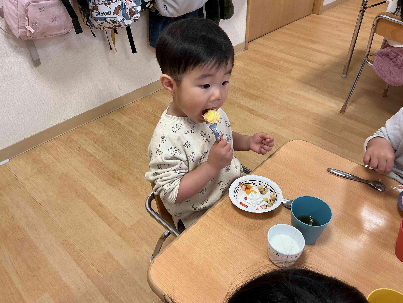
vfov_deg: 48.2
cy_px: 152
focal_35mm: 29
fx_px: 338
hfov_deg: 61.7
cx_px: 202
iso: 64
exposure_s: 1/120
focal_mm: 3
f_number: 1.8
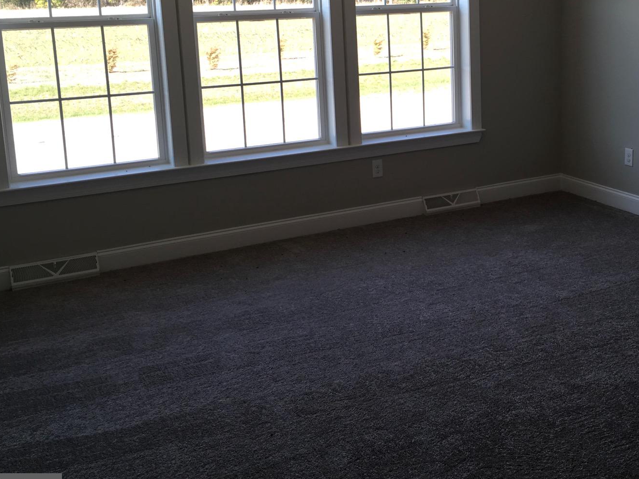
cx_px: 437
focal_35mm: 45
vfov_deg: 31.8
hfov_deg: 41.4
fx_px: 831
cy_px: 141
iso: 25
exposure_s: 1/87
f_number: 2.2
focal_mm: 4.15
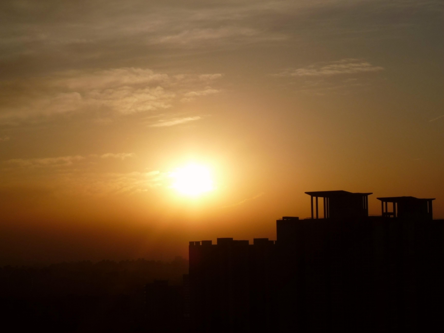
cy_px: 166
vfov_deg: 13.6
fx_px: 1398
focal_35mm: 109
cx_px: 222
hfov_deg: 18.0
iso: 100
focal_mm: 19.4
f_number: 8
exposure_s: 1/1600
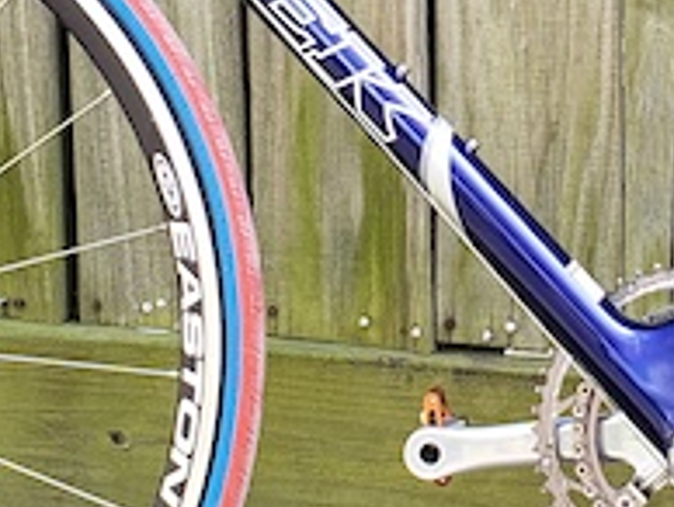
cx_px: 563
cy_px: 28
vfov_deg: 13.7
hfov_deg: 18.2
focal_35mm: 107
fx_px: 2086
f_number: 2.4
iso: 50
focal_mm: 4.3
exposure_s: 1/87
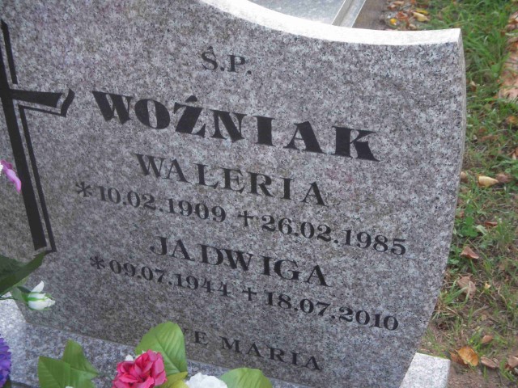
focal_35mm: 57
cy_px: 194
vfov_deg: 25.7
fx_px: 853
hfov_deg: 33.8
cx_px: 259
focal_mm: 9.4
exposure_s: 1/50
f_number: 3.6
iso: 100
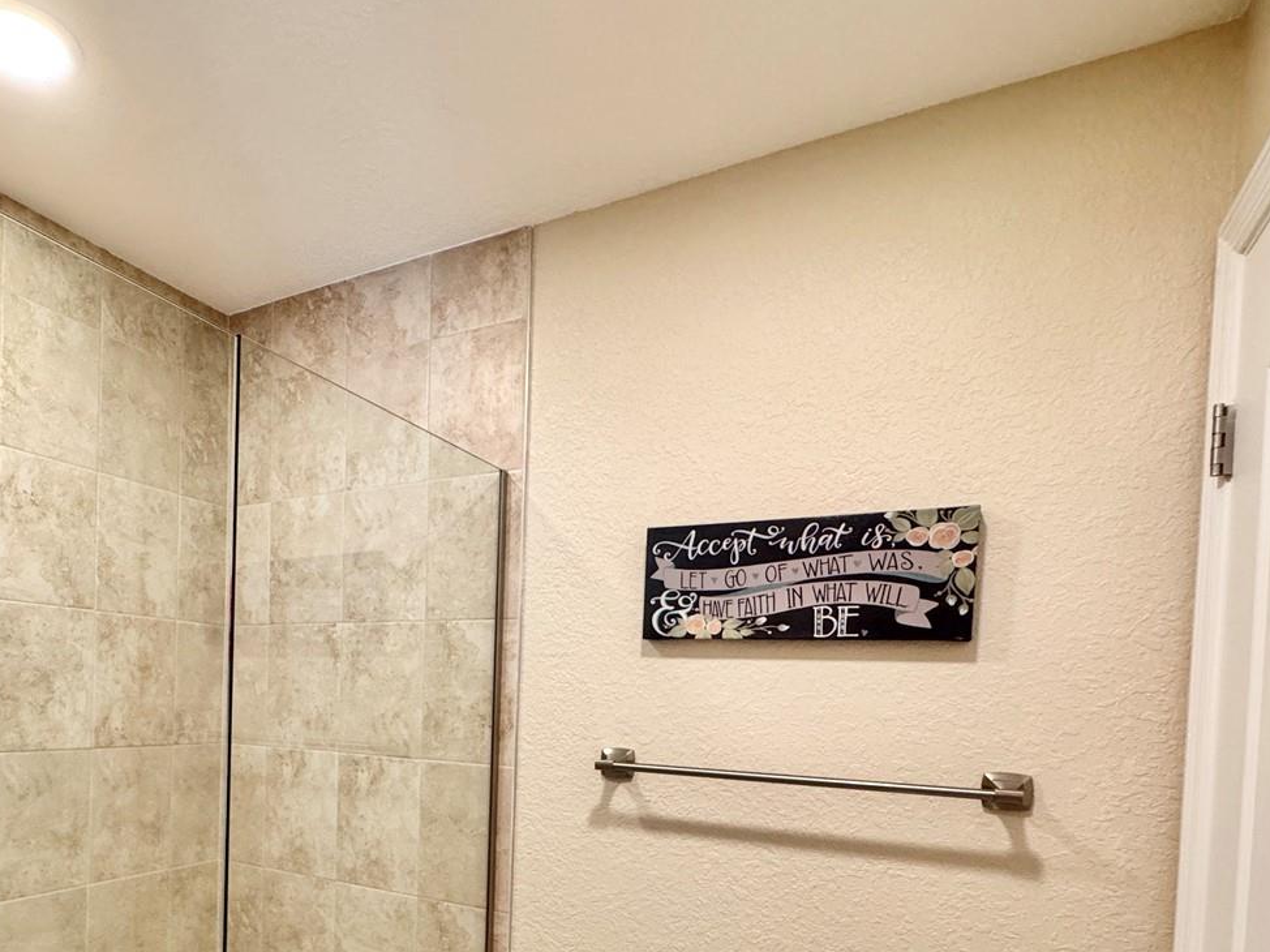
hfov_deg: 71.4
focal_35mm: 23
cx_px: 407
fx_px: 844
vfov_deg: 56.0
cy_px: 713
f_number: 2.2
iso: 250
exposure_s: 1/120
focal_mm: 2.22
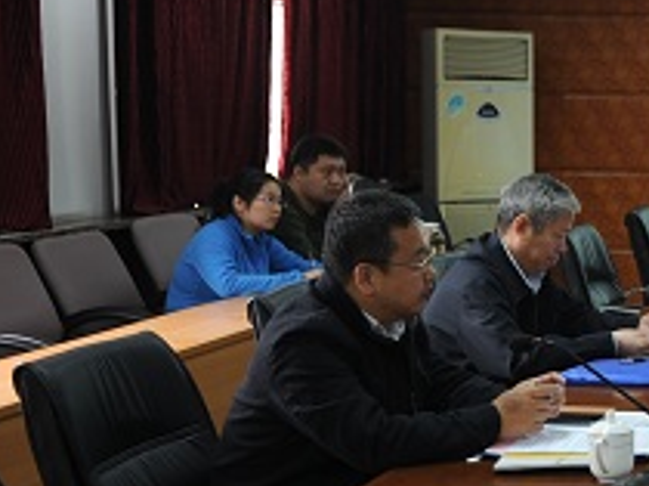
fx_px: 1311
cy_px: 210
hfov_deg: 22.7
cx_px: 972
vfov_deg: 21.0
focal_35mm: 70
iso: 200
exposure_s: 1/20
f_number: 2.8
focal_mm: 24
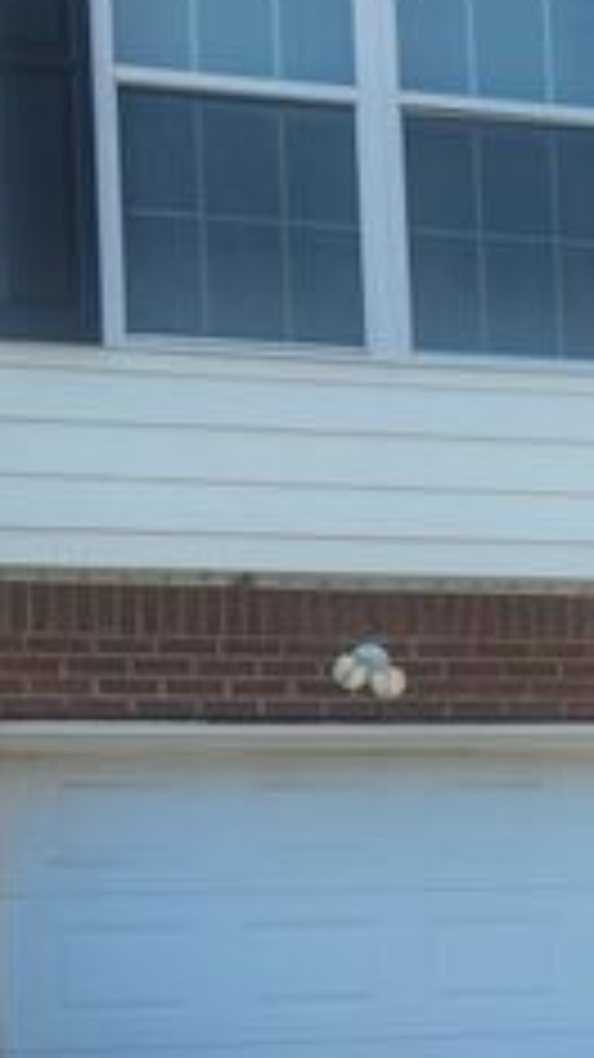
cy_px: 966
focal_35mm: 71
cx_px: 828
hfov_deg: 15.9
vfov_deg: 28.5
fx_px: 1990
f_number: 1.8
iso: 20
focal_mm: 5.4
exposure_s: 1/820
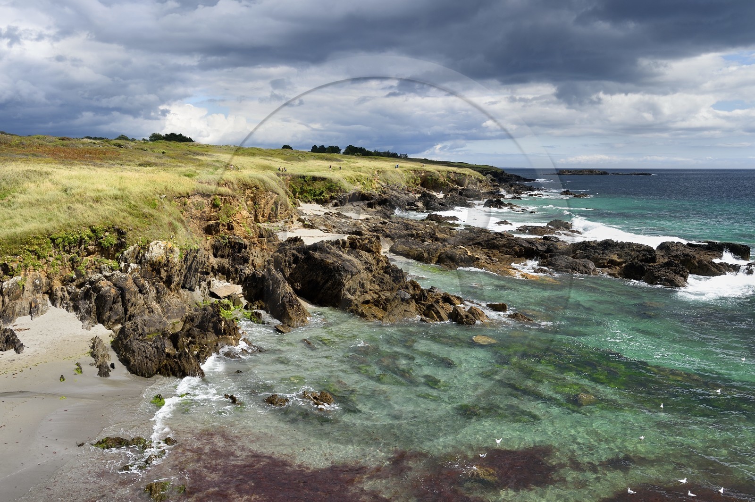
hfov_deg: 60.3
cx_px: 378
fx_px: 650
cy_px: 251
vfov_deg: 42.3
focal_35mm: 31
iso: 200
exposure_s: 1/200
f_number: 13
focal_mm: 31
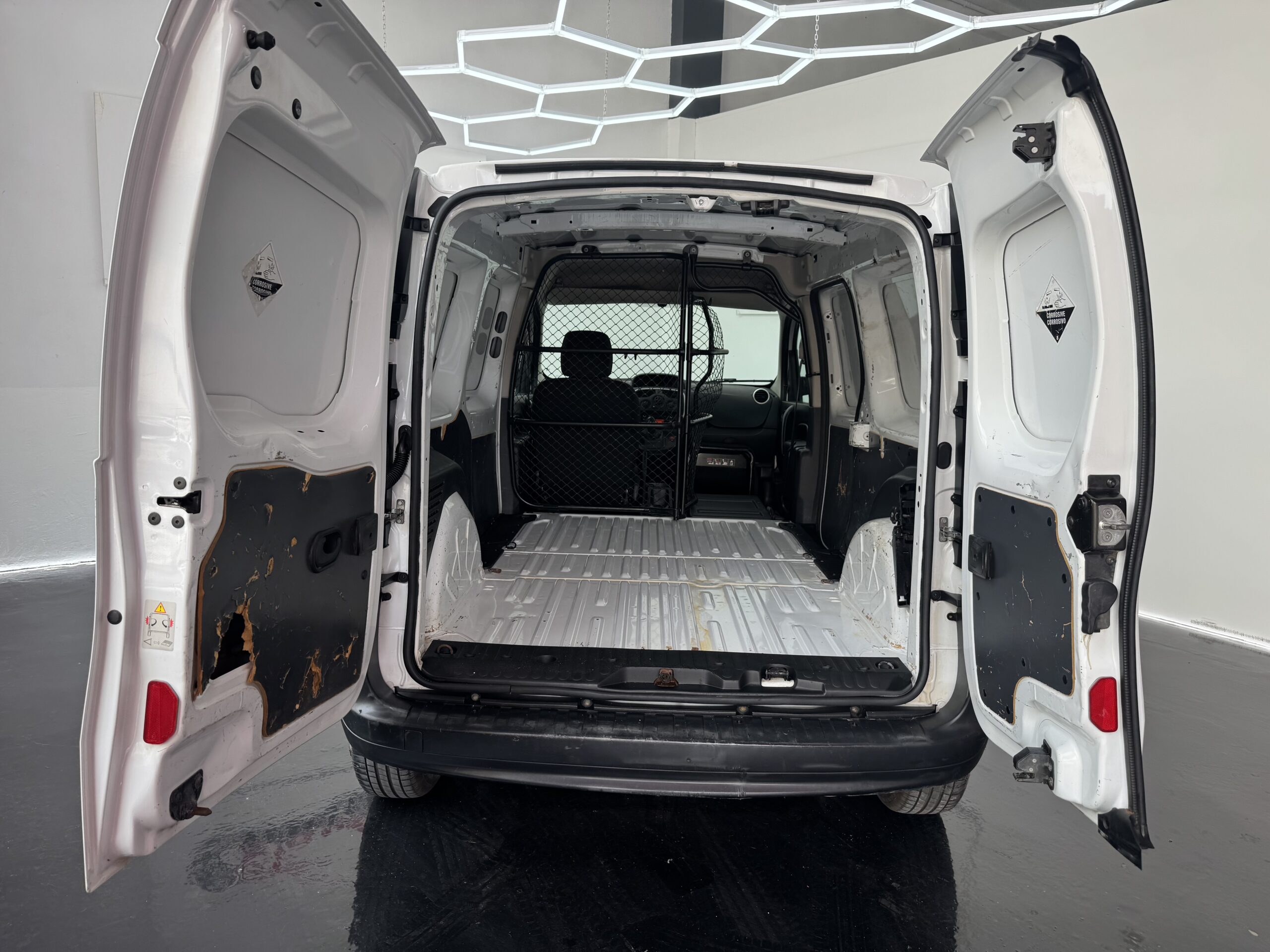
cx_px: 635
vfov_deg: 56.8
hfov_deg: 71.6
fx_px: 881
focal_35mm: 24
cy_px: 476
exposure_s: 1/419
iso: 80
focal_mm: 6.76
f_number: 1.78
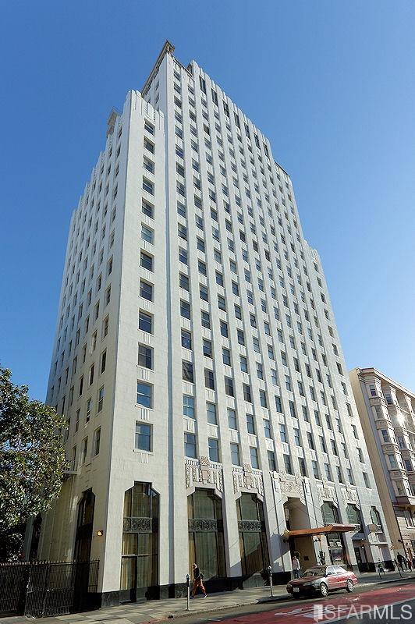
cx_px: 208
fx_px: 208
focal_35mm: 12
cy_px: 312
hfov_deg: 89.9
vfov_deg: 112.7
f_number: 8
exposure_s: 1/250
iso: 100
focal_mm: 8
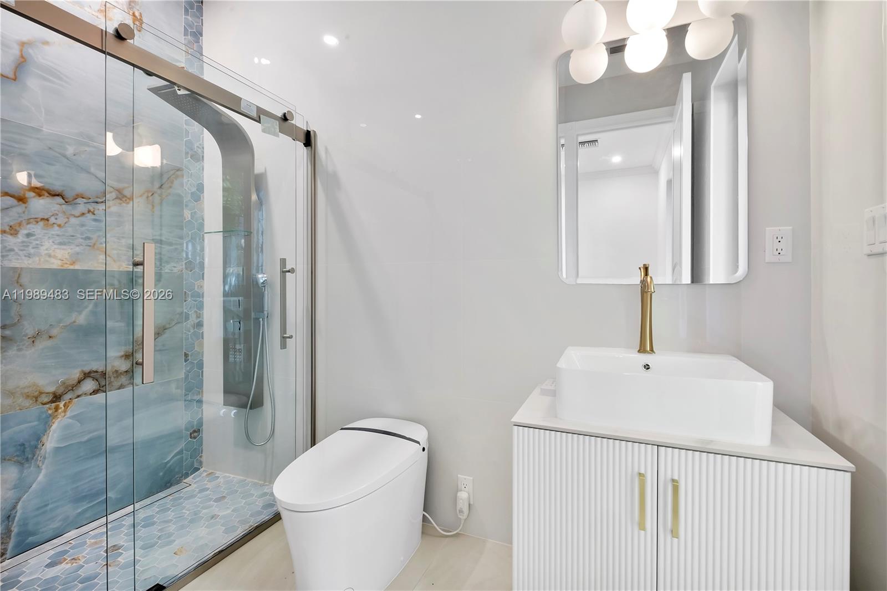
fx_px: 369
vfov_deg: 77.3
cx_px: 444
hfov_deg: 100.4
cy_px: 296
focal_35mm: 15
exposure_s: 1/2
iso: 500
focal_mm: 10
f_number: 8
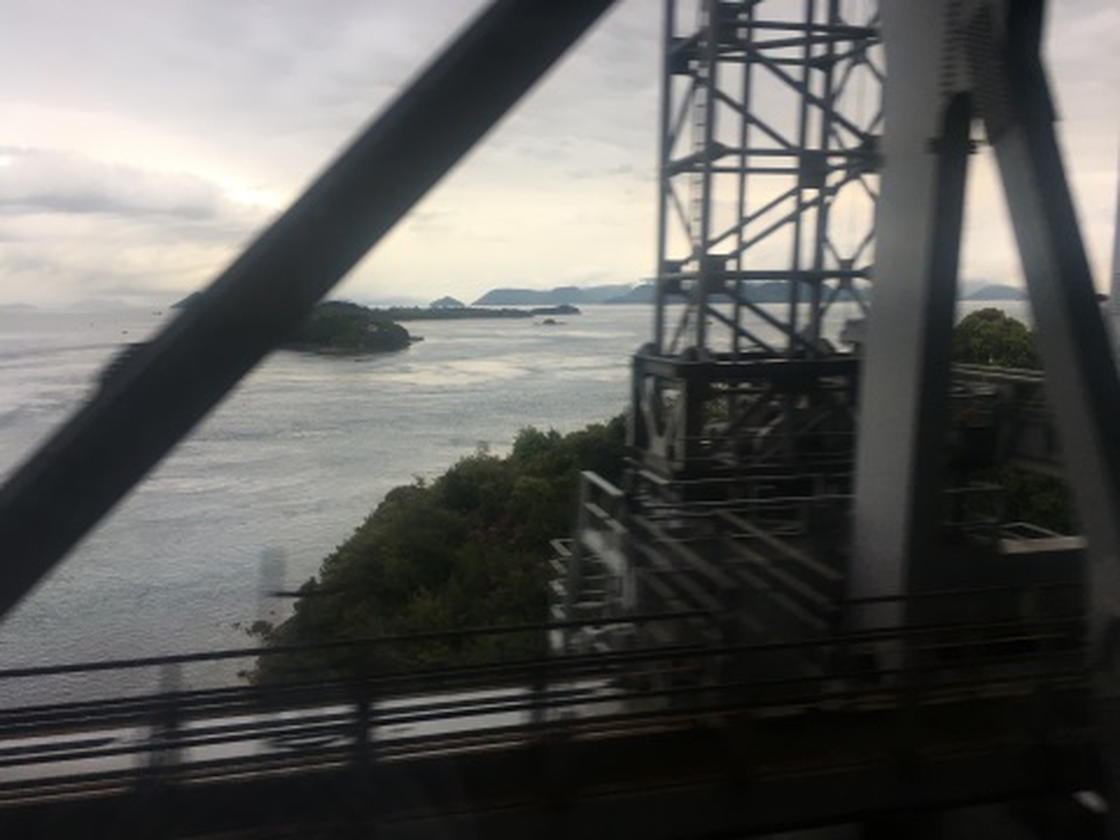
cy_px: 420
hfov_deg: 61.7
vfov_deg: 48.2
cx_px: 560
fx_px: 938
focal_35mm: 29
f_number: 2.2
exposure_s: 1/40
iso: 25
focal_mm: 4.15
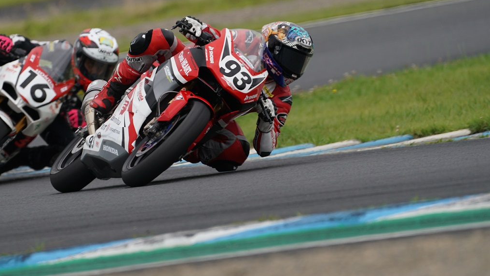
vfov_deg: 1.2
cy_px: 94
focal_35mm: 974
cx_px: 176
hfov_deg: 2.2
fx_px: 12658
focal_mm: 600
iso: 200
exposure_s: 1/640
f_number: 6.3
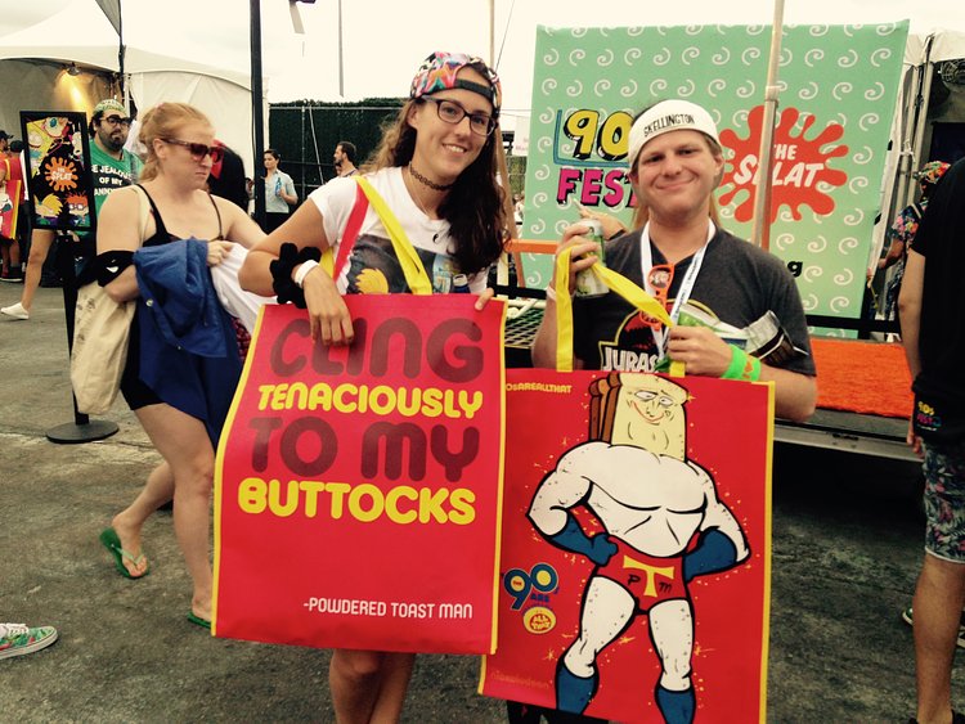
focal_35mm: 33
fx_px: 920
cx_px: 482
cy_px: 362
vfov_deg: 43.0
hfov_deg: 55.3
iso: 80
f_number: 2.4
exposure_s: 1/120
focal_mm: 4.12
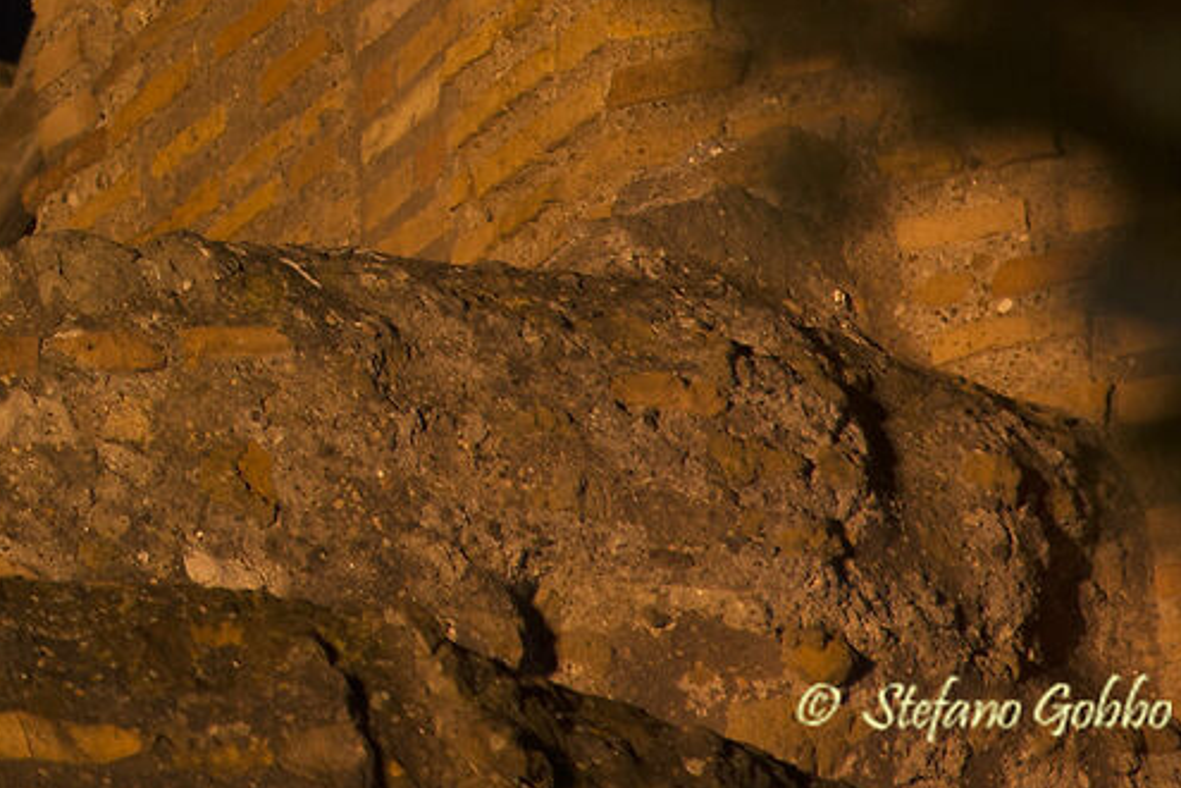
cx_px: -1508
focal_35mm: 873
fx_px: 28637
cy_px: -1075
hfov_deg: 2.3
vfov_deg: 1.6
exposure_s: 1/2
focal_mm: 180
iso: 200
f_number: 6.3
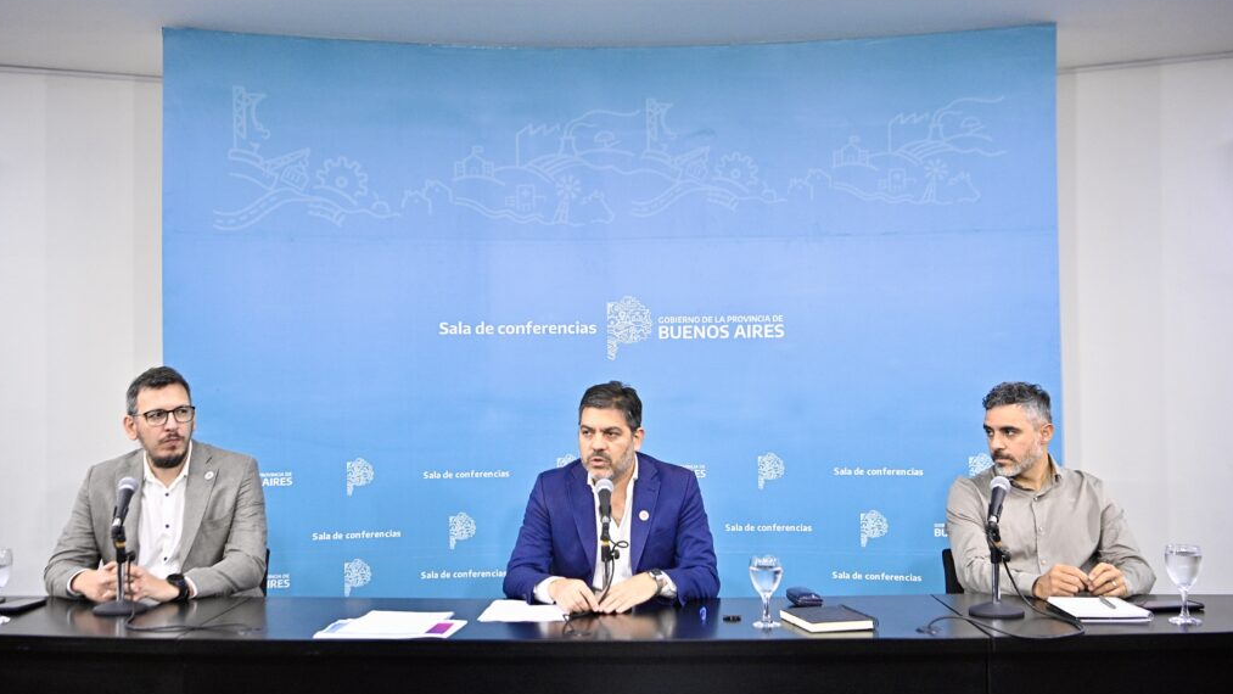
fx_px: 1177
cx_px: 612
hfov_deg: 55.3
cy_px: 388
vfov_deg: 32.8
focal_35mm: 36
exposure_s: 1/400
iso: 4000
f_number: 3.5
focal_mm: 34
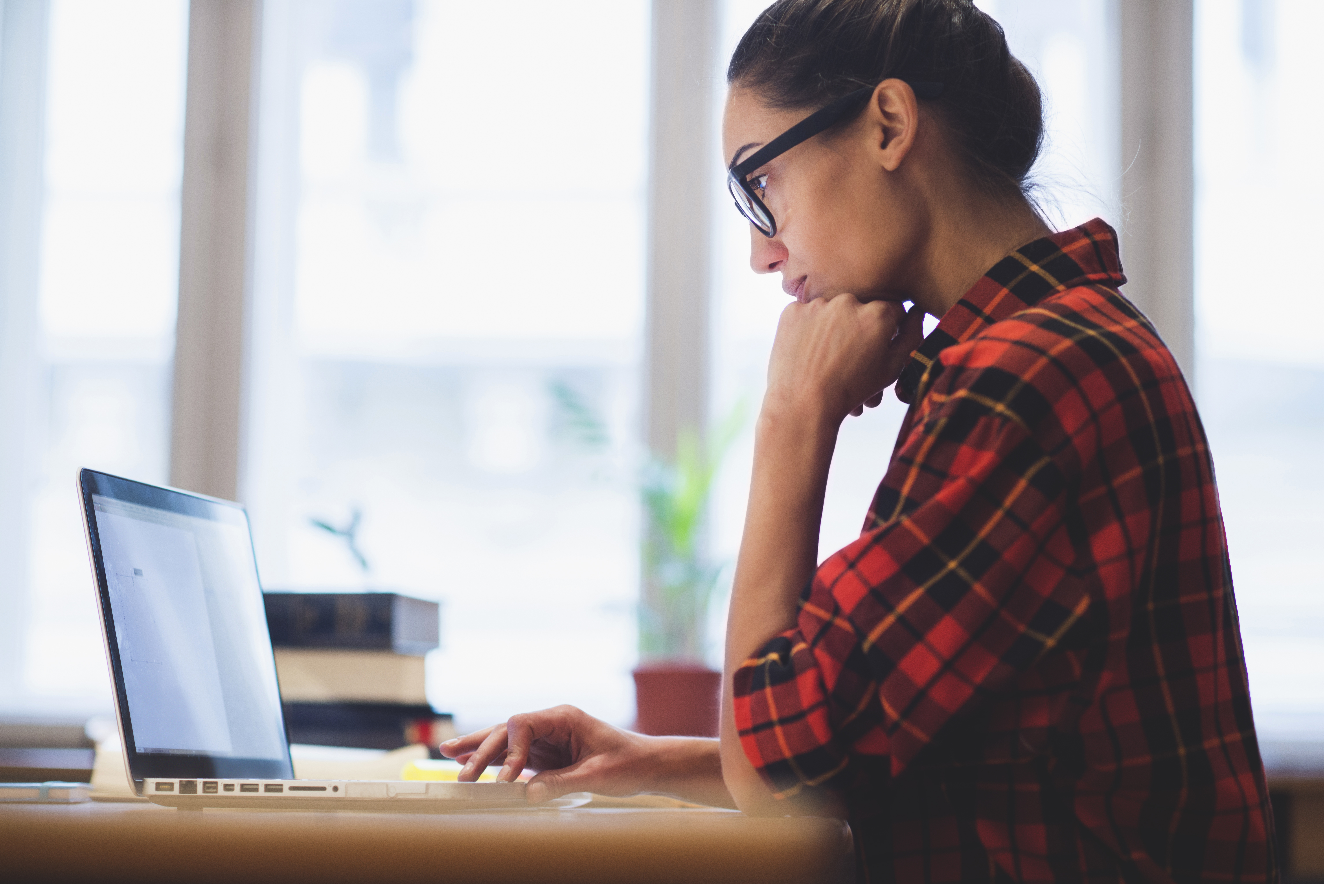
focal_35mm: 85
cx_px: 662
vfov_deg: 16.1
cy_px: 442
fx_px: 3127
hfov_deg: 23.9
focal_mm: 85
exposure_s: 1/160
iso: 500
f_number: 2.5
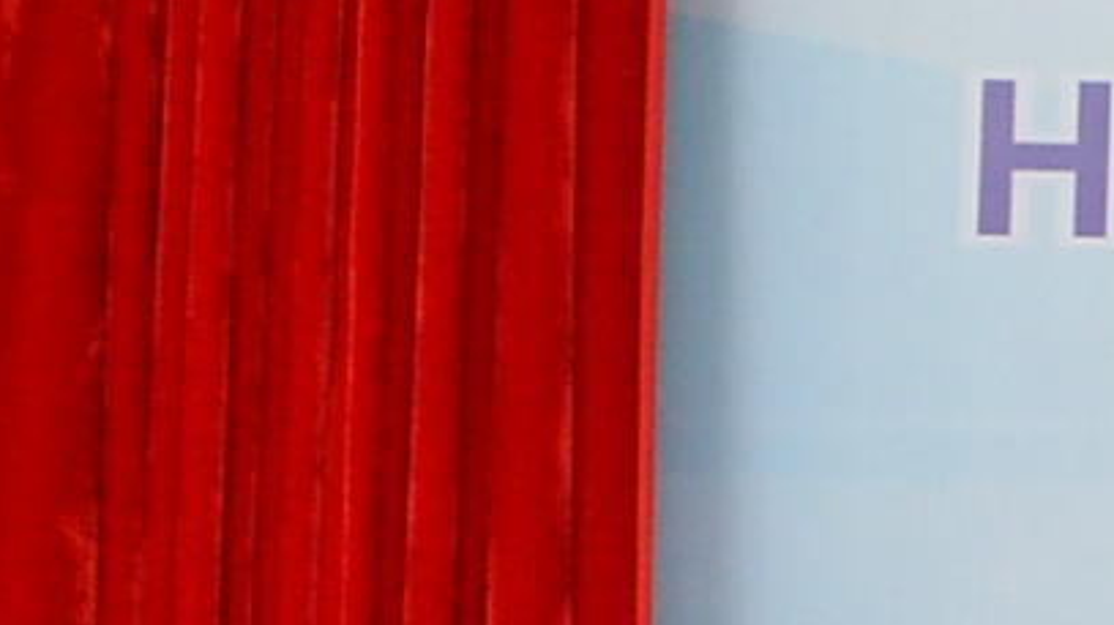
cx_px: 2501
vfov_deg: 3.4
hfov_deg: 5.8
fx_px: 10628
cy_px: 1018
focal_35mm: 360
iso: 1600
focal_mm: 38
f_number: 9
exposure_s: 1/320
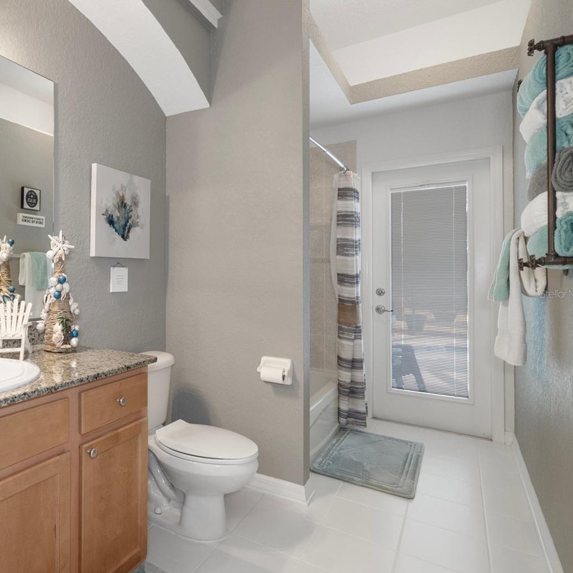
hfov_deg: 67.8
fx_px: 393
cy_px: 294
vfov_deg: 72.1
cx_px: 147
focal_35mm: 21
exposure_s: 2
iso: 400
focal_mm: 16
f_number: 8
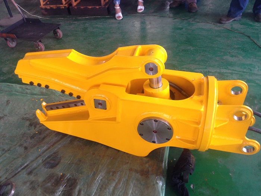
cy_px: 98
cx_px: 130
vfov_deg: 40.7
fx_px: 264
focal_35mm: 35
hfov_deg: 52.6
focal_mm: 4.28
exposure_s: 1/20
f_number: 2.4
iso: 80
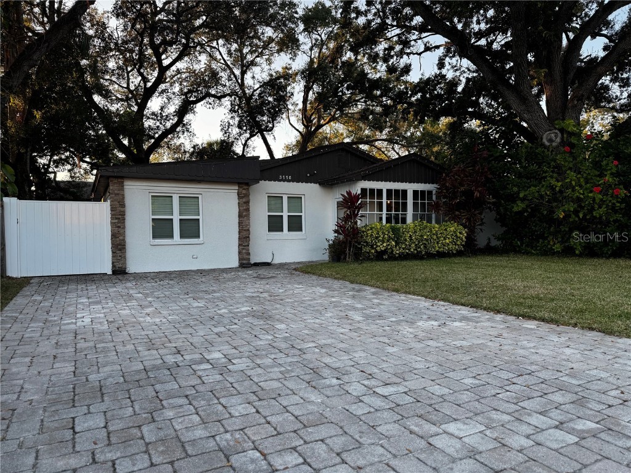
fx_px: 437
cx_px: 316
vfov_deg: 56.8
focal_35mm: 24
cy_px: 236
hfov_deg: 71.6
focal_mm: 6.76
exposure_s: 1/280
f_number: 1.78
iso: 80
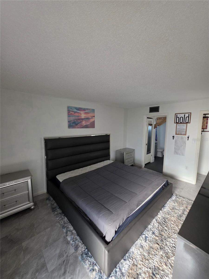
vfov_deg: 106.2
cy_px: 140
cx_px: 104
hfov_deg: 89.9
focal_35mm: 13
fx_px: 105
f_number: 1.9
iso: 200
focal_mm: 2.2
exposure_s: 1/60
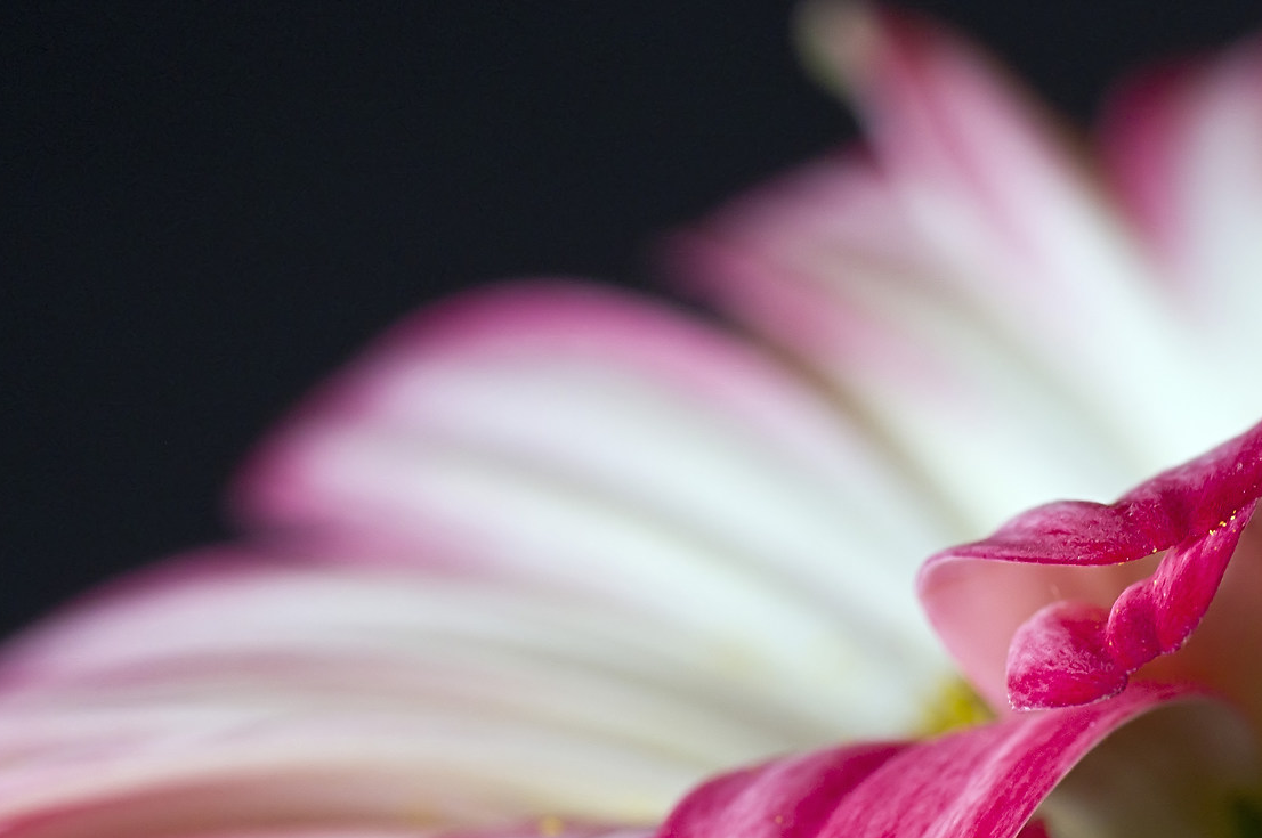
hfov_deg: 7.0
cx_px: 1227
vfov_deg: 4.7
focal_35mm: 293
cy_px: 508
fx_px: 10260
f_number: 10
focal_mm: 90
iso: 400
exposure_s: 1/15
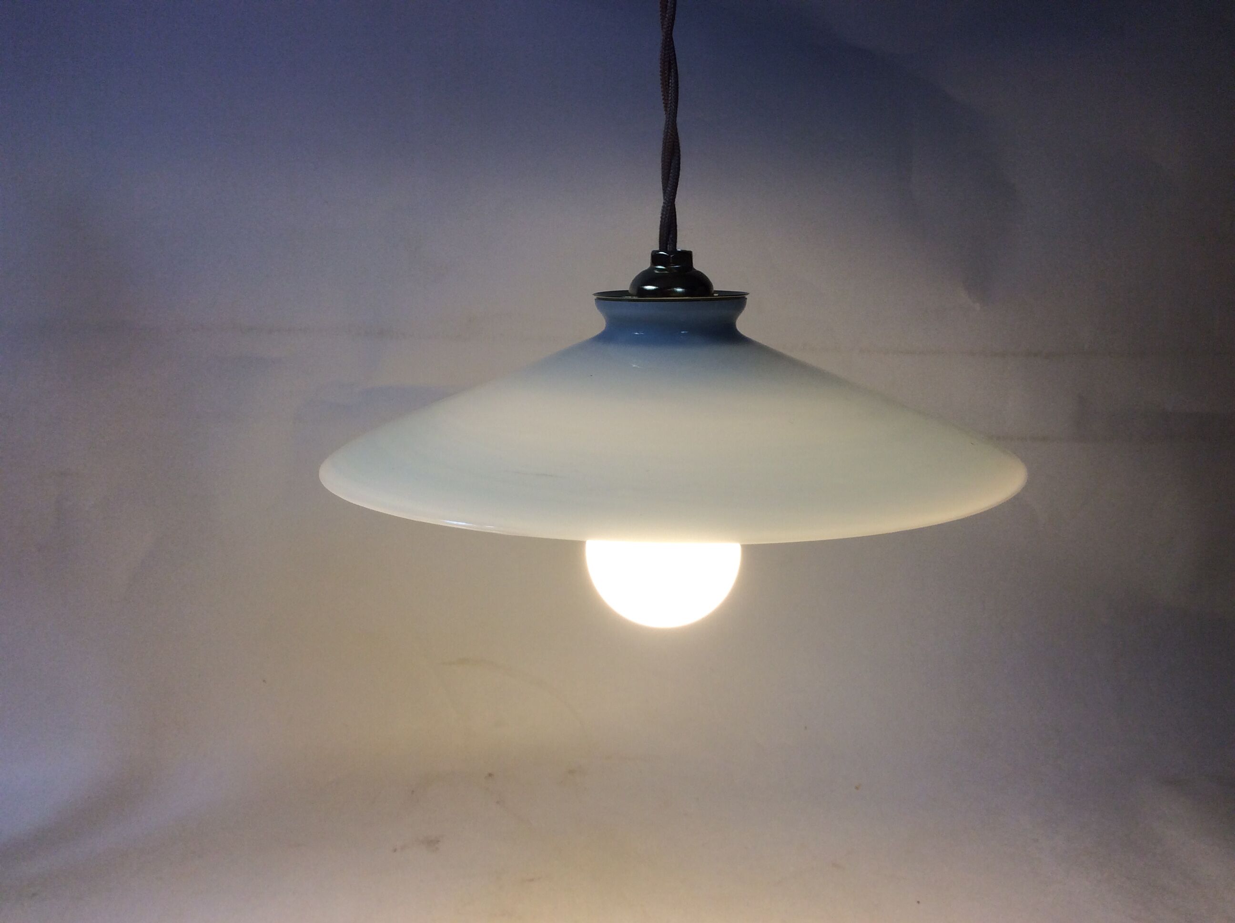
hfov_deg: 56.9
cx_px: 618
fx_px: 1140
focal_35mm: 32
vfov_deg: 44.1
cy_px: 462
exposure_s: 1/100
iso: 32
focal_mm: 3.3
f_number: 2.4
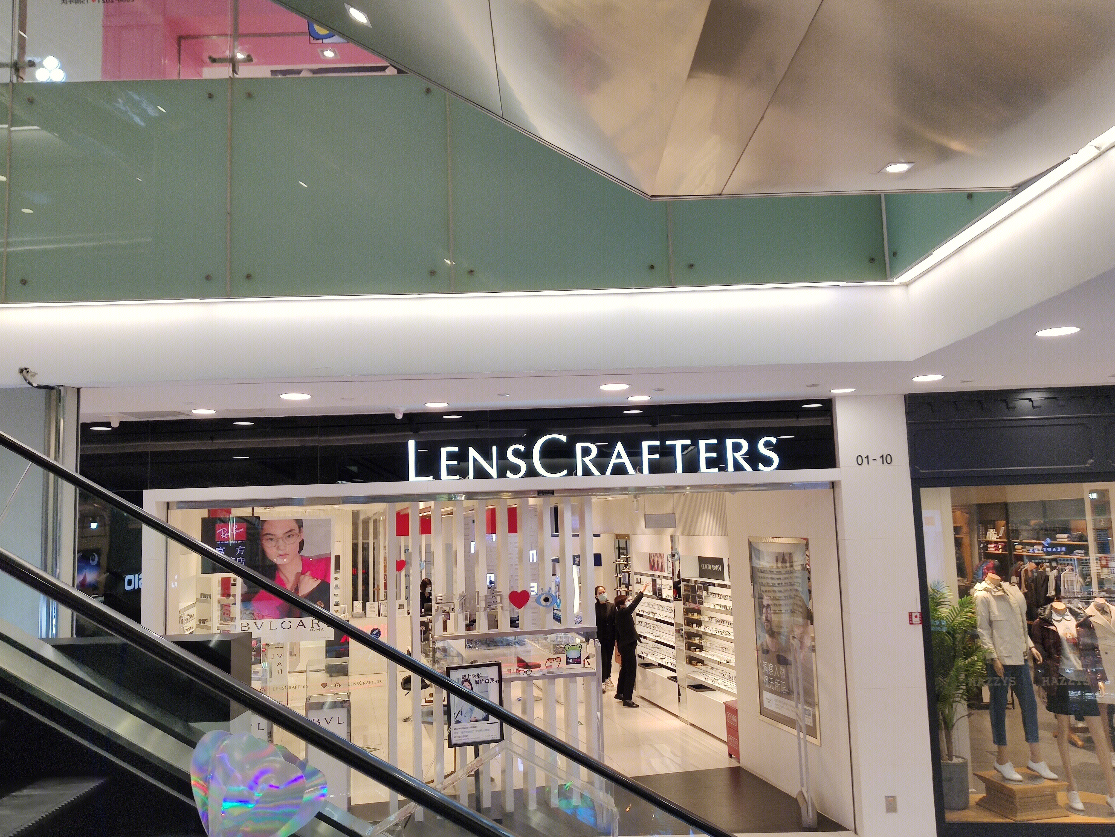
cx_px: 558
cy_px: 418
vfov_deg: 49.7
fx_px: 902
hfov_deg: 63.4
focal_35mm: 28
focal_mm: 4.75
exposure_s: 1/100
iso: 126
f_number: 1.75
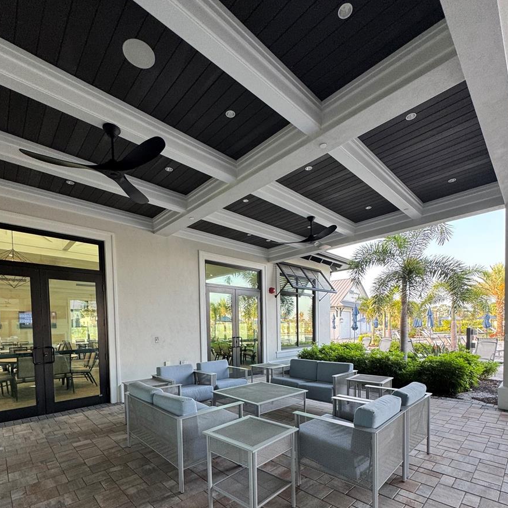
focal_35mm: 17
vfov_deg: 81.3
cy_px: 337
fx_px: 282
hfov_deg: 84.0
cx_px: 255
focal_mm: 2.22
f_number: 2.2
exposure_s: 1/99
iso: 80
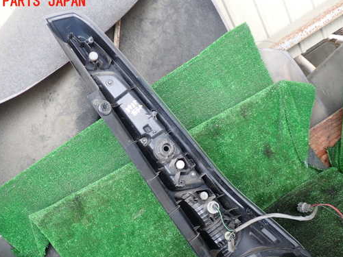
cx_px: 167
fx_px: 357
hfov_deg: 51.3
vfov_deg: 39.6
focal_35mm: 36
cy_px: 147
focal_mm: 5.4
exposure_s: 1/60
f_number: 2.3
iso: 125
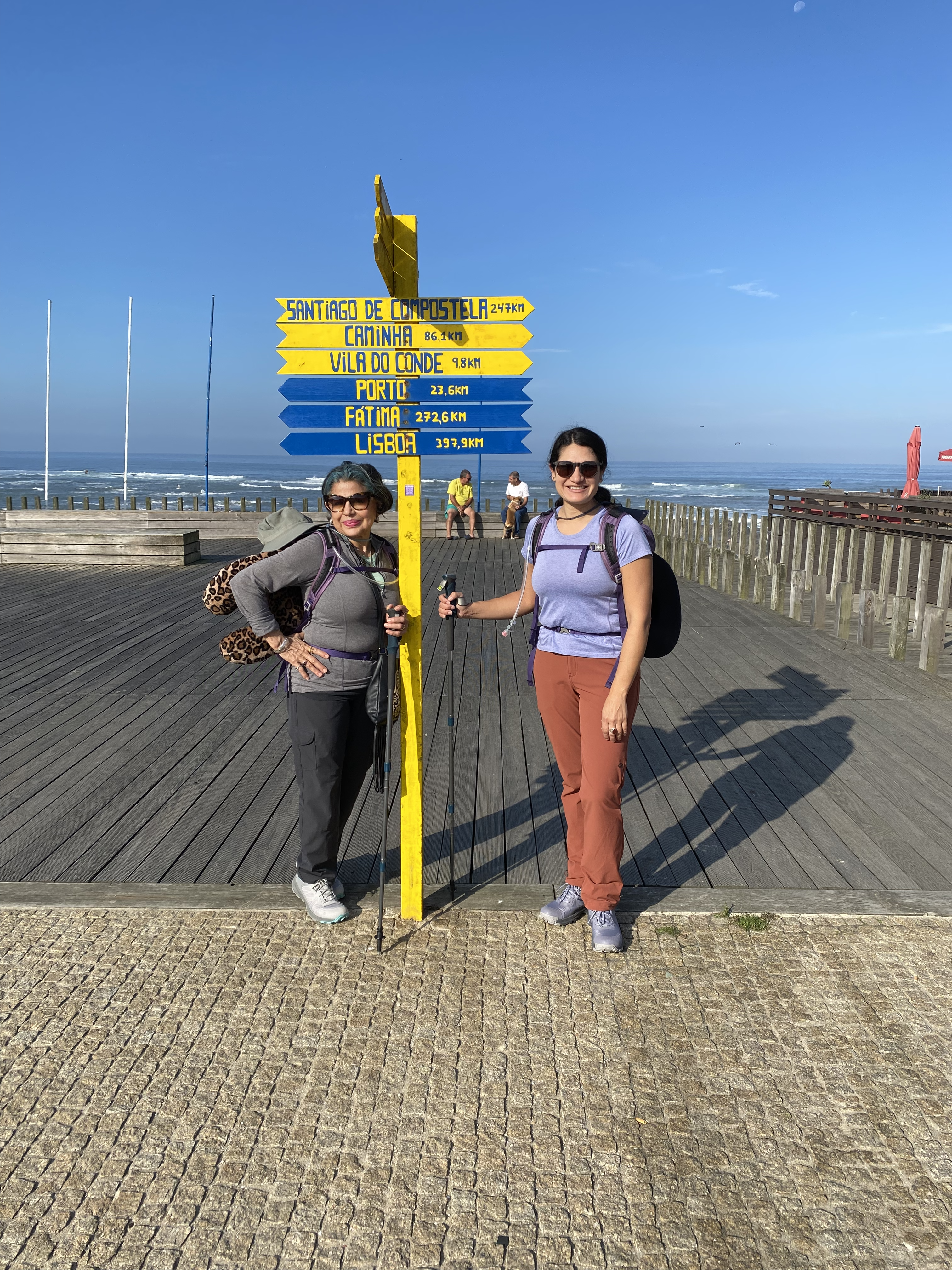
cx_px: 476
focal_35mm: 26
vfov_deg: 67.3
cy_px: 635
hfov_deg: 53.1
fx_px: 953
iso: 32
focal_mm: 4.25
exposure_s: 1/3040
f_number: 1.8
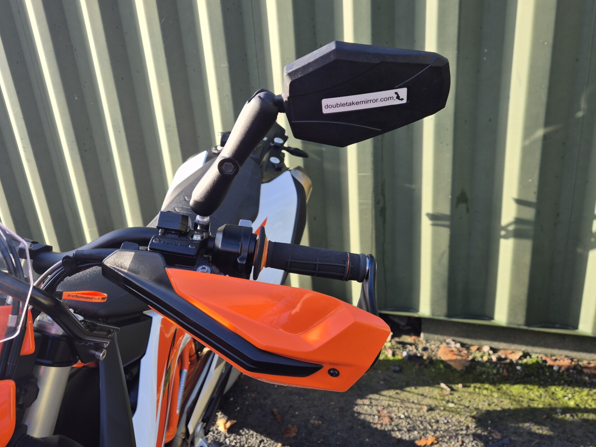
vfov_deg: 49.7
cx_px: 266
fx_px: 482
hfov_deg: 63.3
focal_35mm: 28
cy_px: 211
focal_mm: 5.4
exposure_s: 1/190
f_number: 1.8
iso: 25
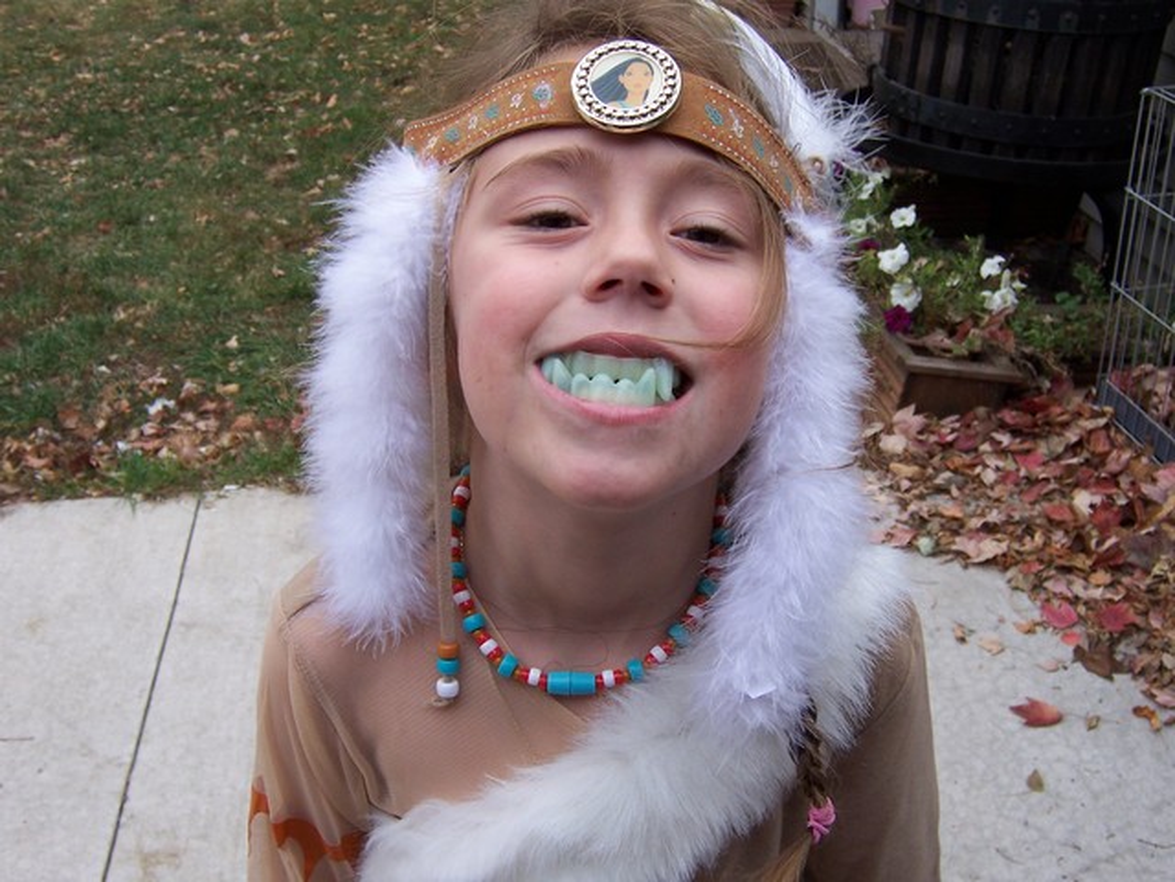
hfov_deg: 46.8
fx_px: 1358
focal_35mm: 40
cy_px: 441
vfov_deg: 36.0
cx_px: 588
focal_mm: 6.7
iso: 80
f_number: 4
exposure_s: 1/350
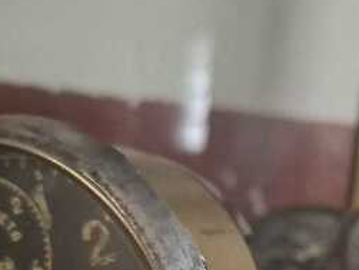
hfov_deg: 34.7
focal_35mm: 54
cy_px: 288
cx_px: 270
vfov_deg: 25.4
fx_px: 561
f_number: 1.8
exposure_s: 1/20
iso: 1250
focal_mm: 5.54
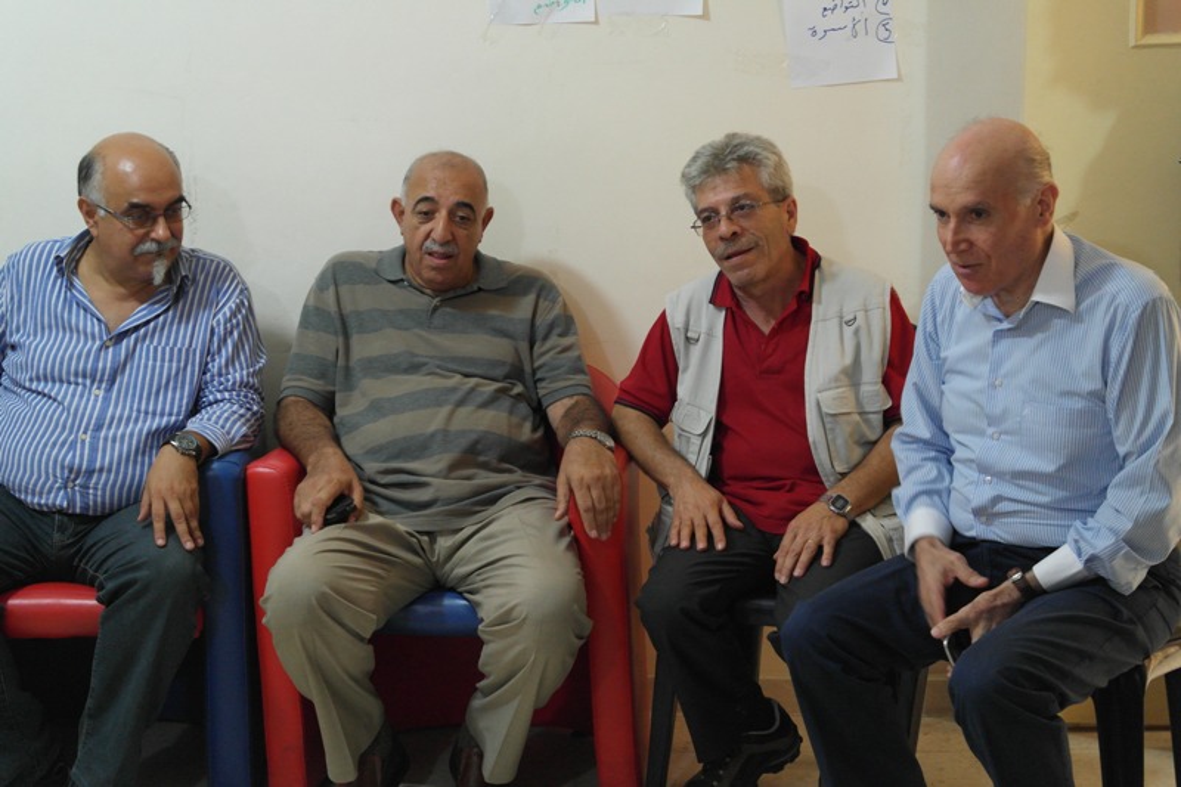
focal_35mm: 69
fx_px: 2263
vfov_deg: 19.7
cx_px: 590
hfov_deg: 29.2
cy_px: 394
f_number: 5
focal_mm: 45
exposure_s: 1/30
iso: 1600
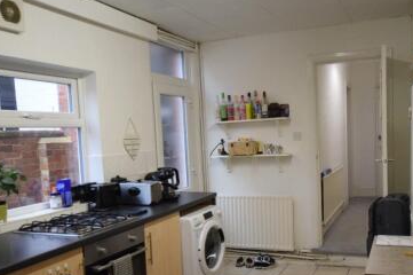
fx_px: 386
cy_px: 176
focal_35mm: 34
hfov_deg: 56.0
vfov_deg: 38.9
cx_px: 240
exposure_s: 1/500
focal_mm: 17
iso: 2000
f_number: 3.5
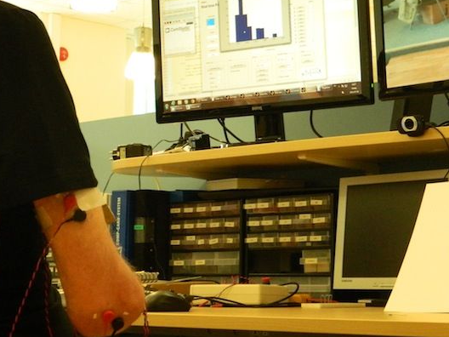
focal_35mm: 89
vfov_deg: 16.5
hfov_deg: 22.0
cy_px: 102
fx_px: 1154
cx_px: 250
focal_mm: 8.4
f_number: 3.6
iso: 400
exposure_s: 1/40
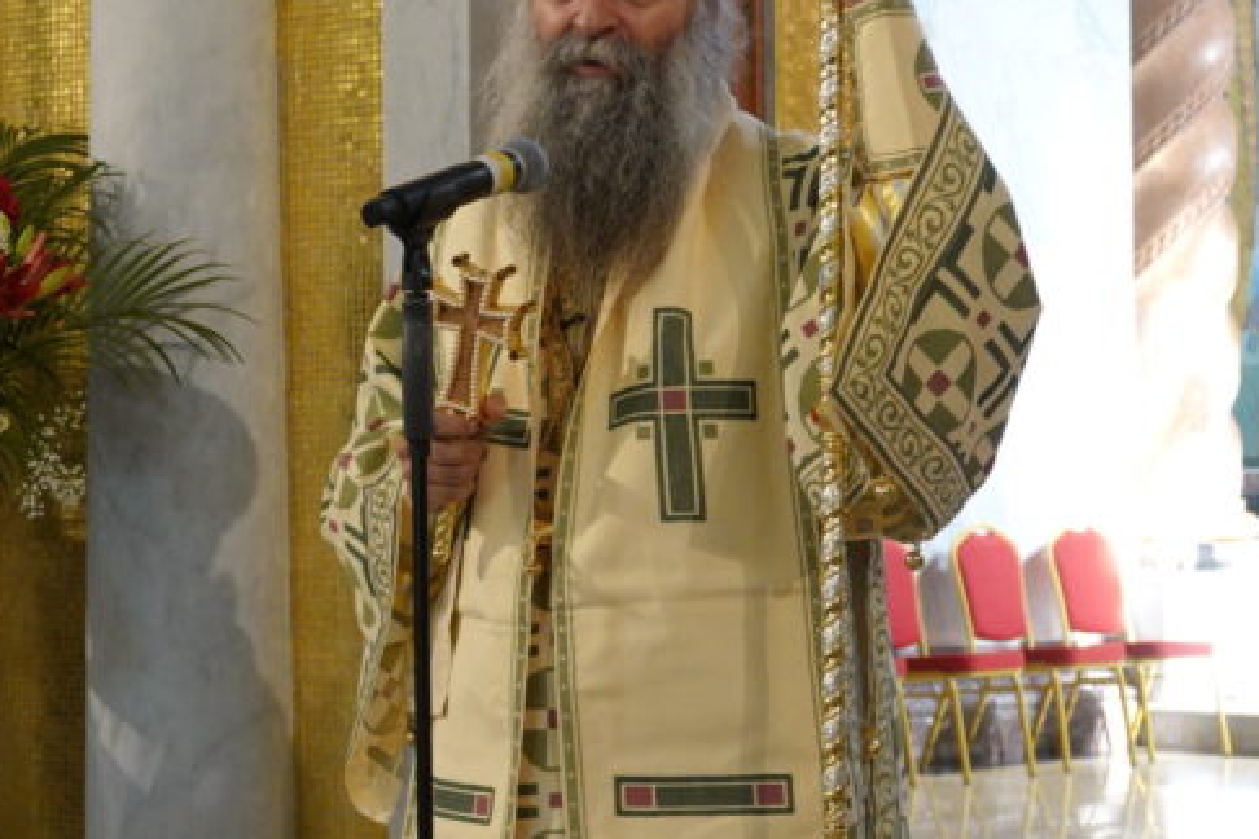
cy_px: 343
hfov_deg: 16.9
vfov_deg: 11.6
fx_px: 4126
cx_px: -18
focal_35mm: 118
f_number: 3.5
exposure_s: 1/30
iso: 800
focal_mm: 20.49
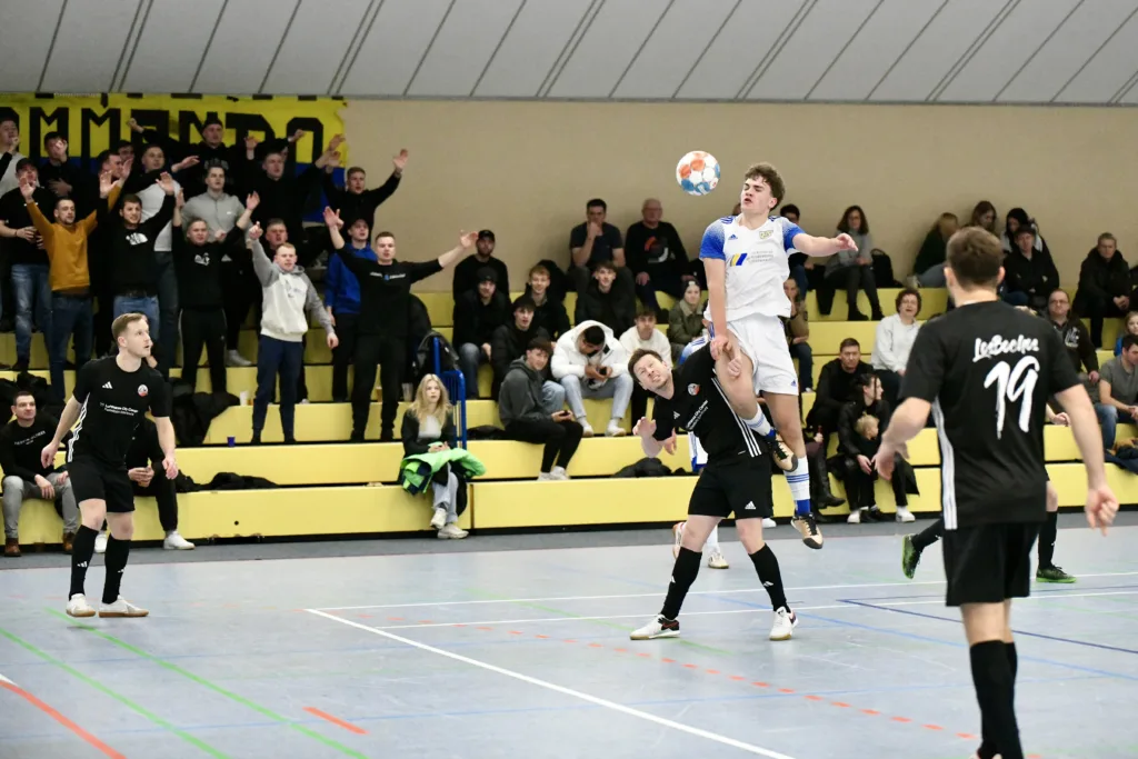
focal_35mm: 90
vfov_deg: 15.2
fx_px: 2845
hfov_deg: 22.6
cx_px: 569
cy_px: 380
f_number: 2.8
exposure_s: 1/1600
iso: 16000
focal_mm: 90
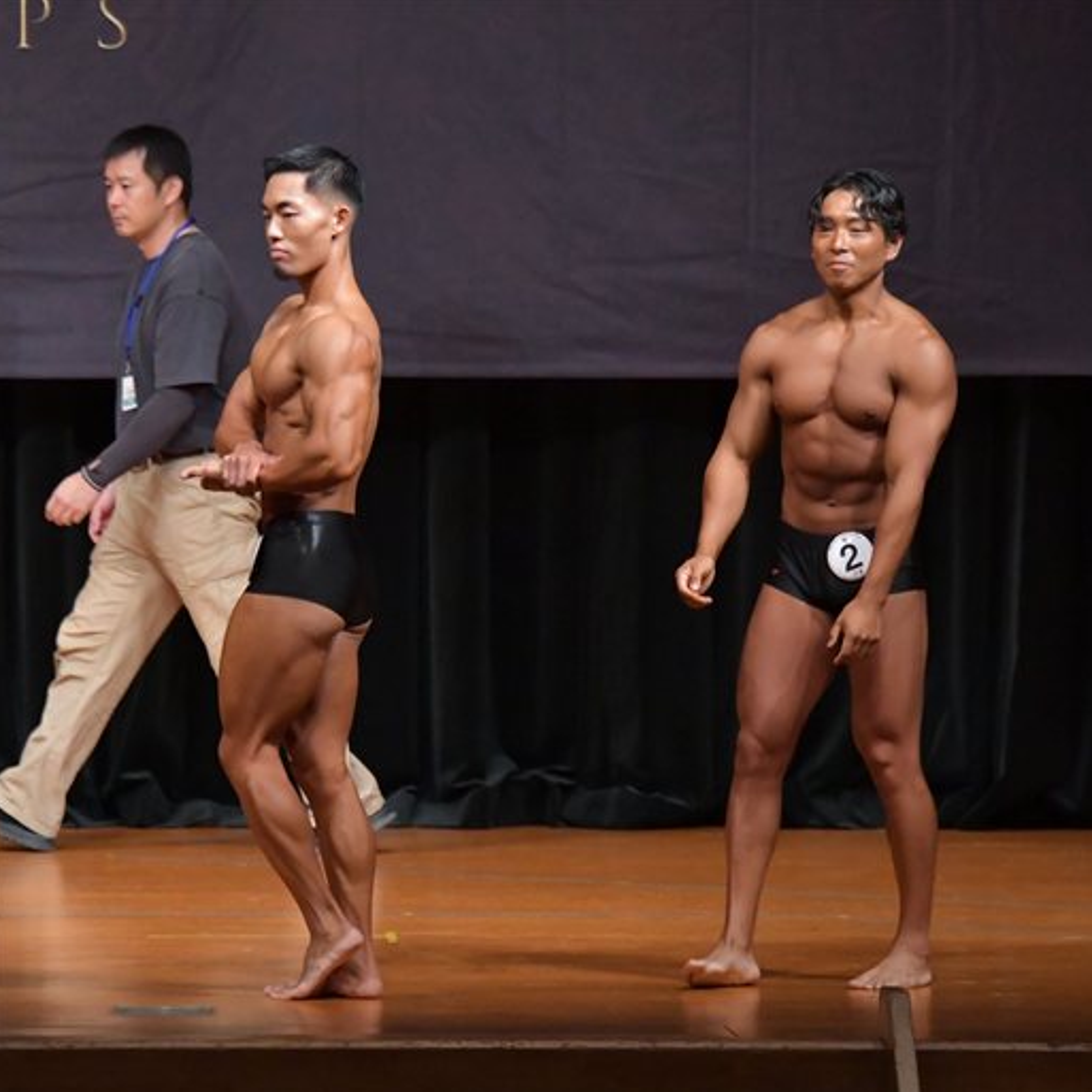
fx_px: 10315
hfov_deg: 6.1
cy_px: 547
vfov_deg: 6.1
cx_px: 510
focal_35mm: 289
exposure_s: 1/400
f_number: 5.6
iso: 6400
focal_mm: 150
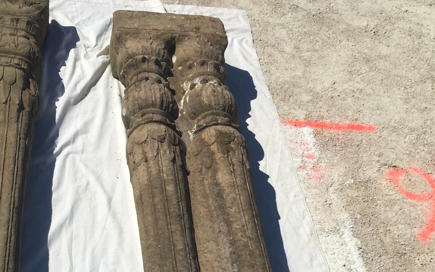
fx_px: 676
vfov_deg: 21.5
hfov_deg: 35.4
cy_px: 307
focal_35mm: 57
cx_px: 154
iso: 25
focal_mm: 4.15
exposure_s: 1/4525
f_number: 2.2
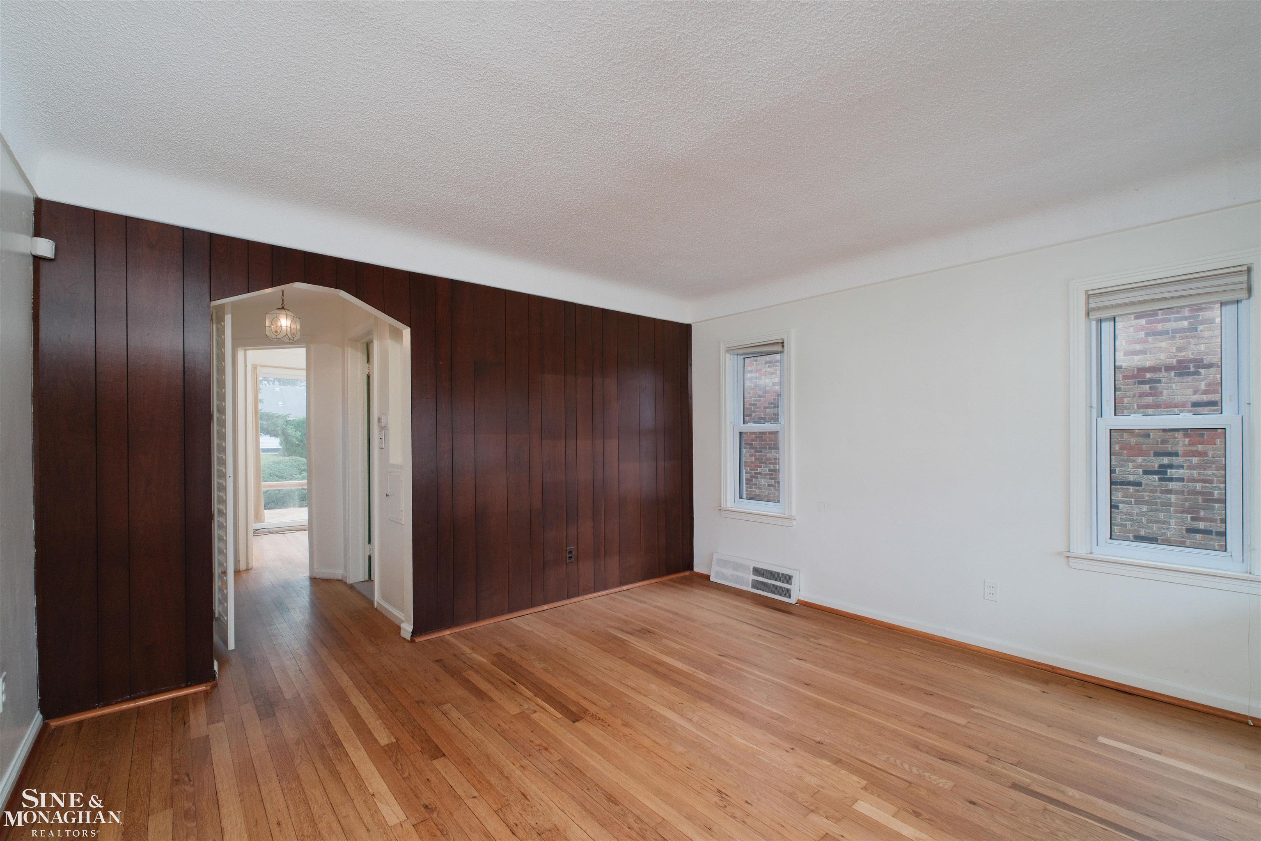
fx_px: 525
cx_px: 630
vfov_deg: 77.3
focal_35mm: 15
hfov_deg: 100.4
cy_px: 420
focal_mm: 10
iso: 800
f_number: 8
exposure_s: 1/125
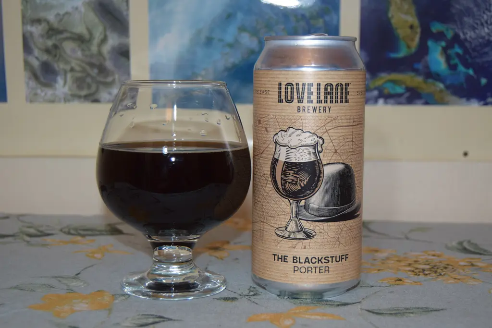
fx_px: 820
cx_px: 246
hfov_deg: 33.4
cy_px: 164
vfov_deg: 22.6
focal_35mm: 60
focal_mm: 40
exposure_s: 1/60
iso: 360
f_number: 5
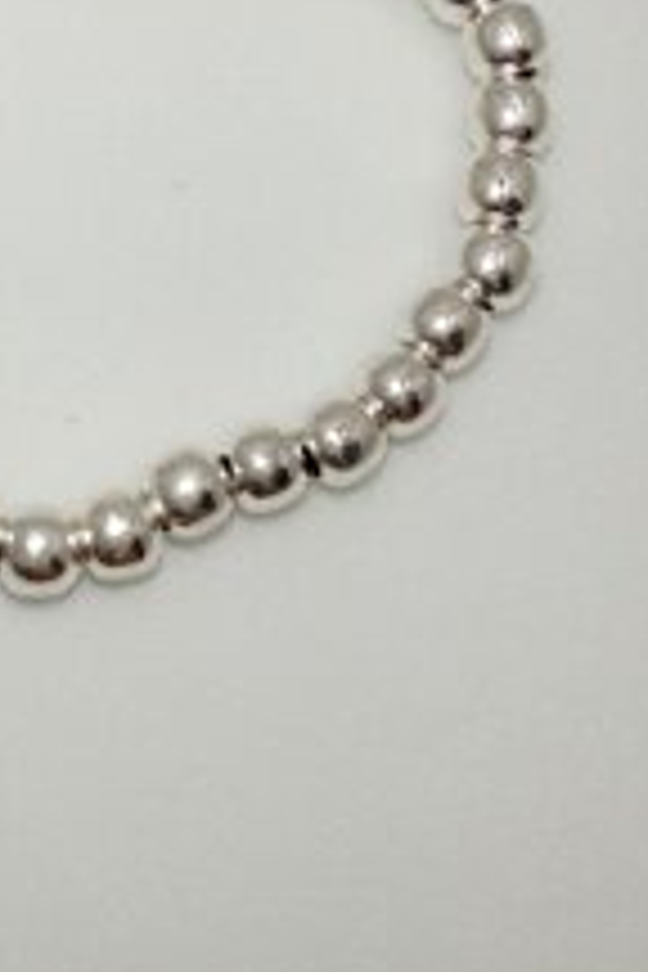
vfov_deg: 39.6
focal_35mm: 48
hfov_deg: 27.0
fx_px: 1296
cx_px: 54
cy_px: 205
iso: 40
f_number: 2.4
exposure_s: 1/714
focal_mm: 2.13
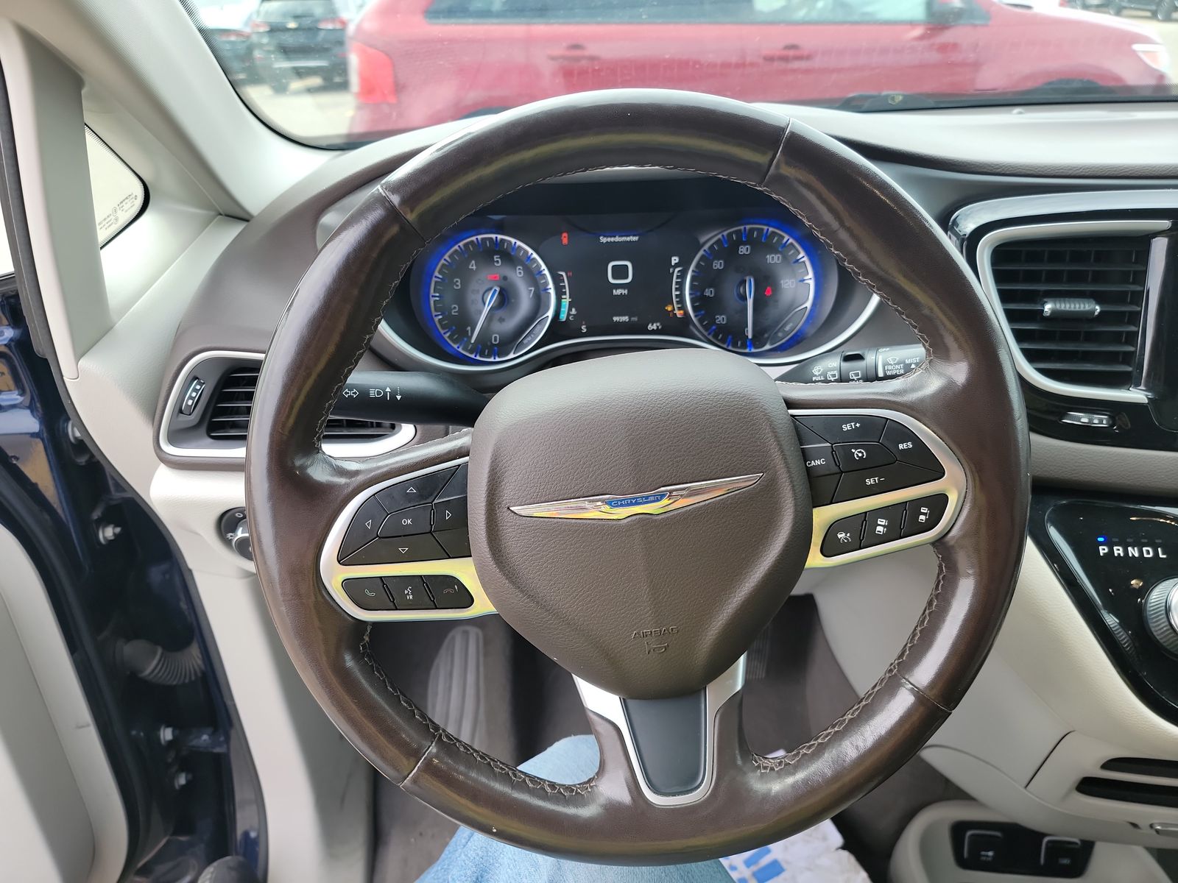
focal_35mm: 24
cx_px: 589
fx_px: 817
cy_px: 442
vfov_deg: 56.8
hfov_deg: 71.6
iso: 59
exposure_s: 1/119
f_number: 1.8
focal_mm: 6.7
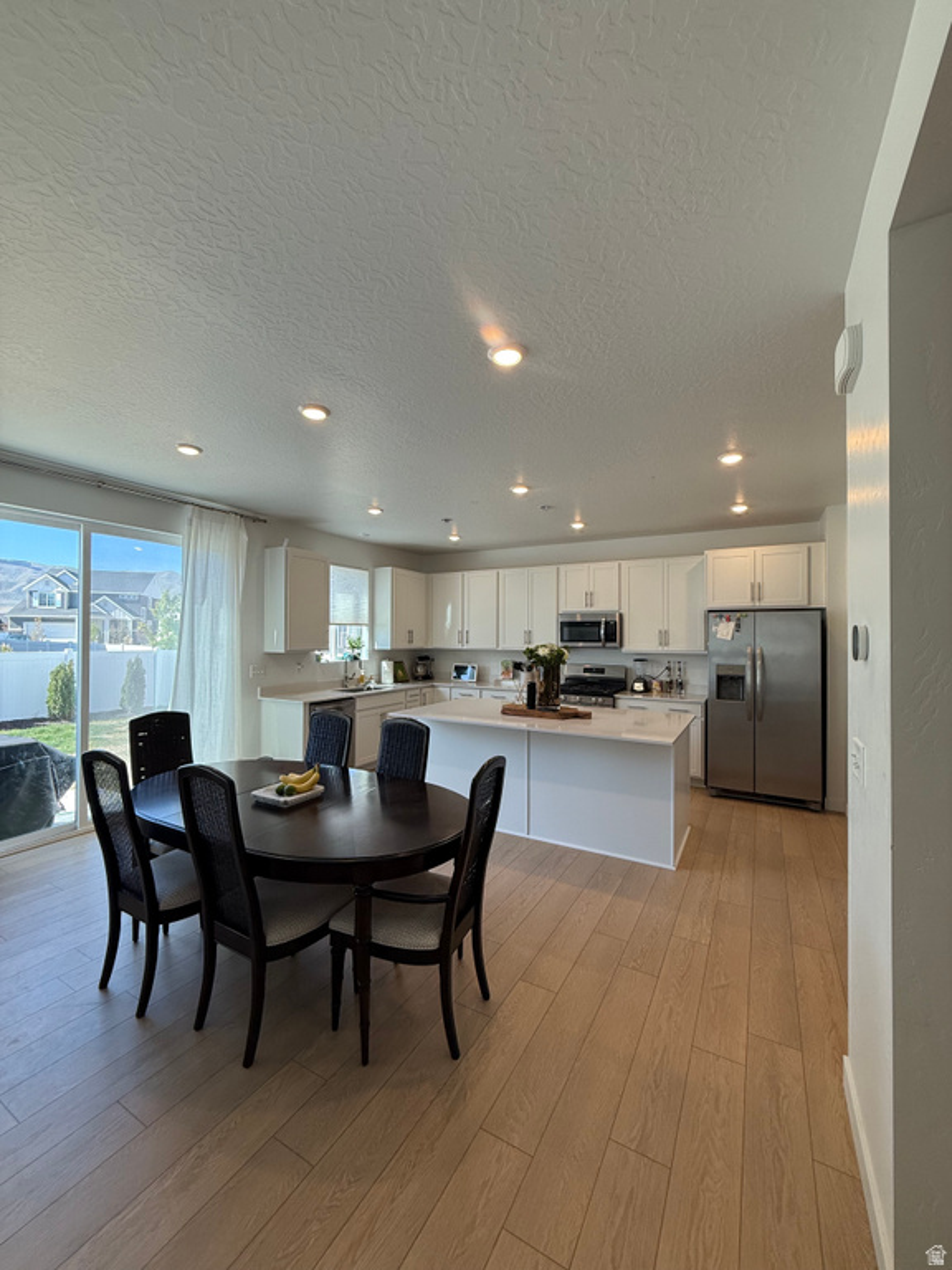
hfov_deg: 85.7
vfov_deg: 102.1
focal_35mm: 14
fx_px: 513
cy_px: 635
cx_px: 476
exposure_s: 1/120
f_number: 2.2
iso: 80
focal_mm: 2.22
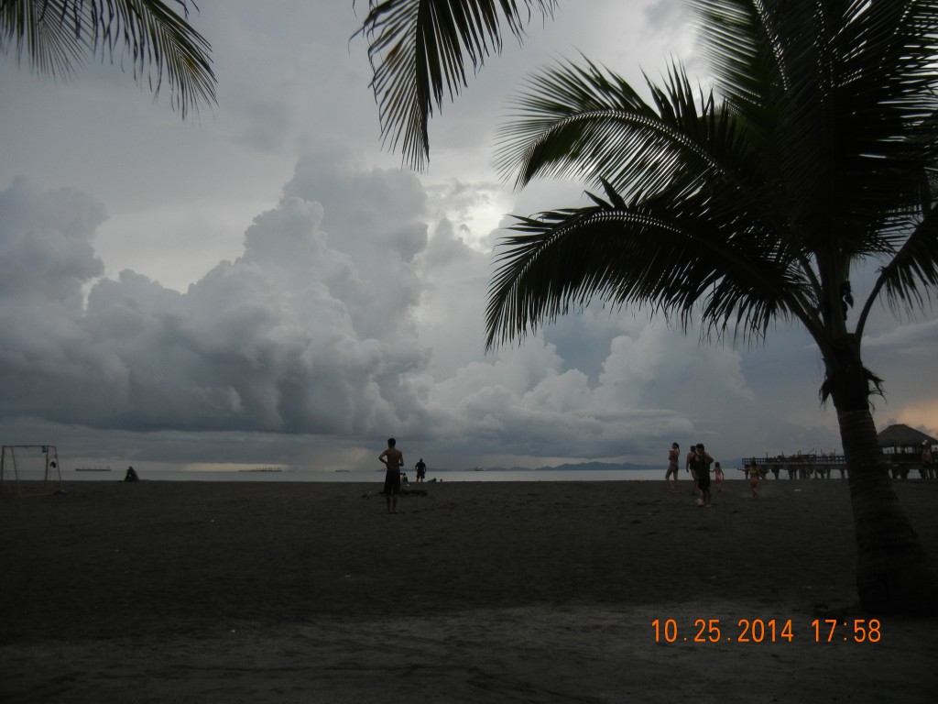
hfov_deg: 60.0
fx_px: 813
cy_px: 352
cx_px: 469
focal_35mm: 30
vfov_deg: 46.8
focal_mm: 5.4
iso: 160
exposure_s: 1/328
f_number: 3.5
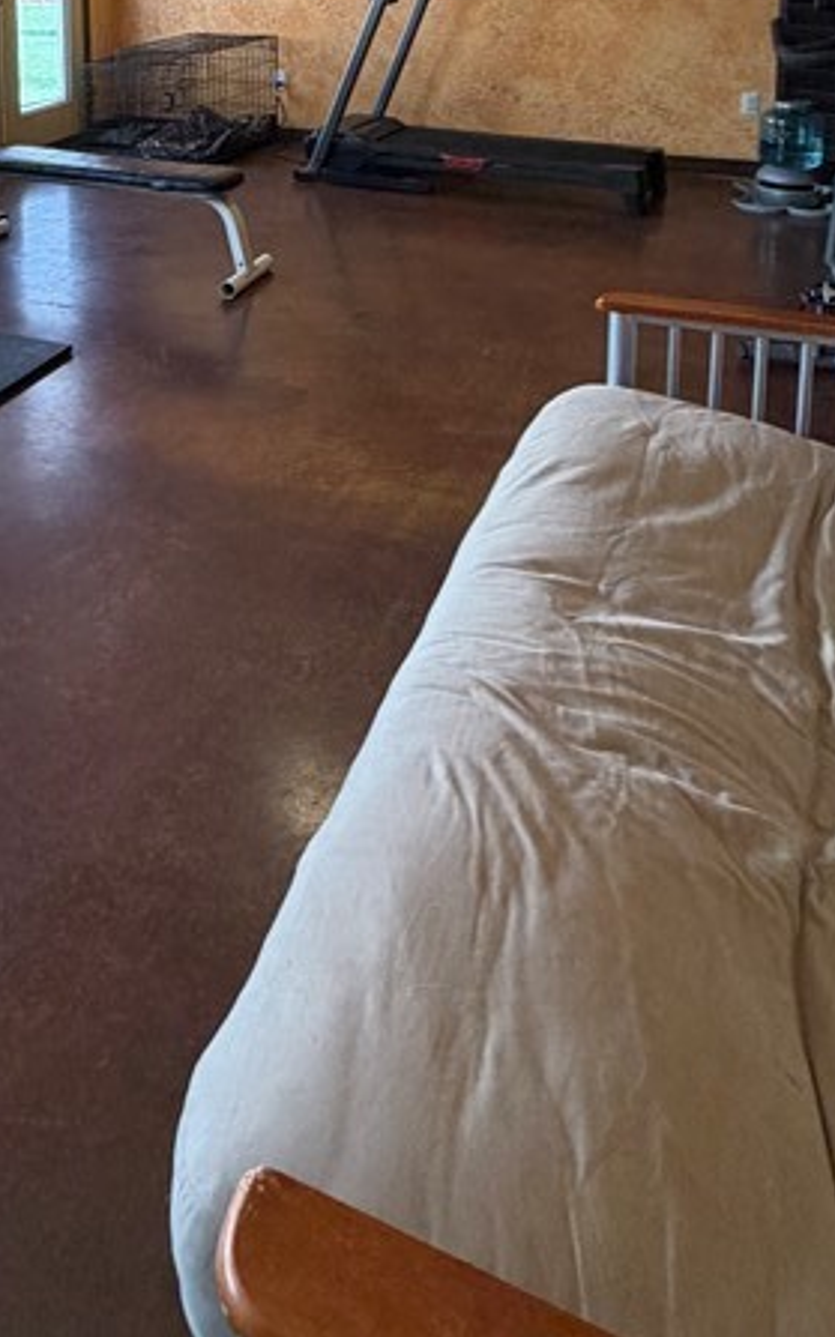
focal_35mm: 34
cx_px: 69
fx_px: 1239
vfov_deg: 49.5
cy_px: 96
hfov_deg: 34.9
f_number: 2.2
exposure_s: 1/60
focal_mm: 2.22
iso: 250
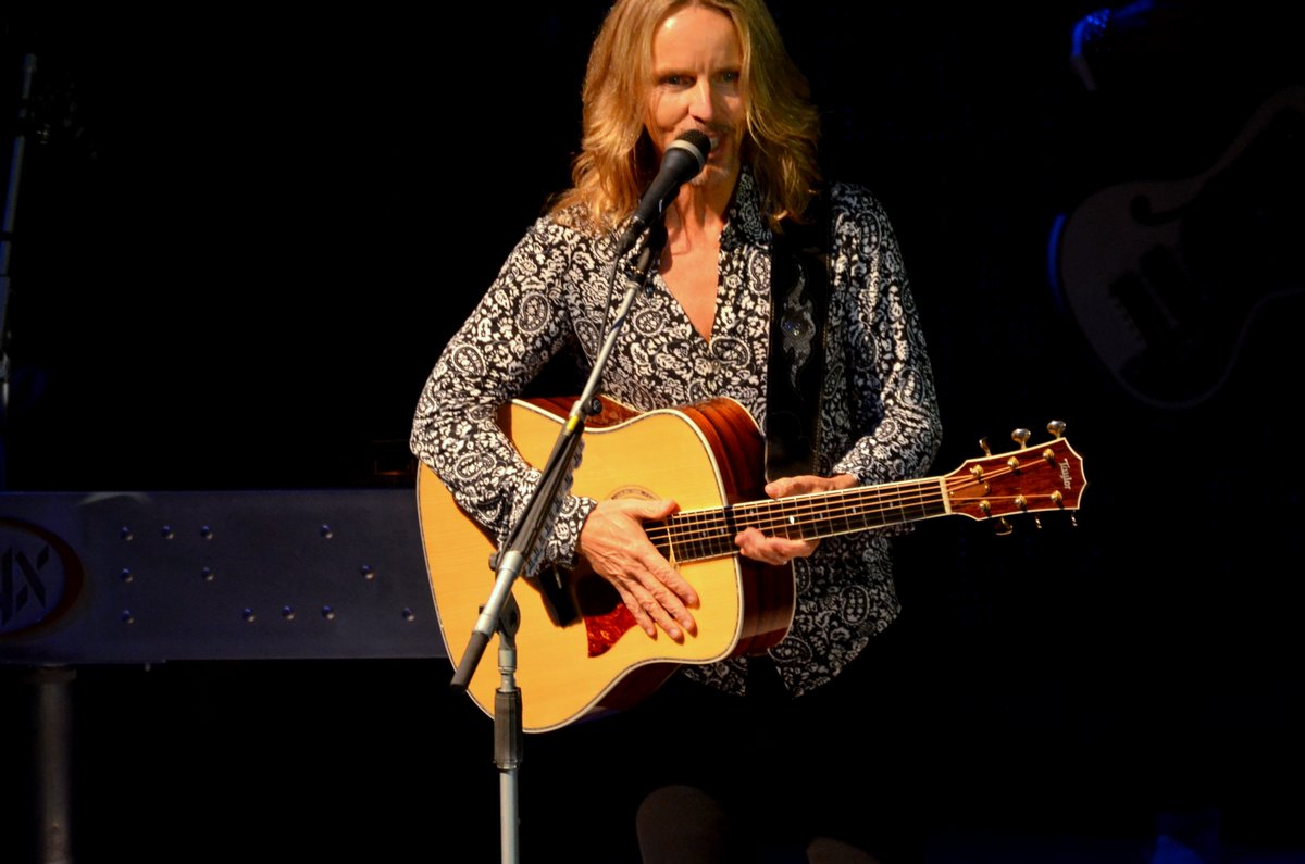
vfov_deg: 3.0
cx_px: 652
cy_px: 432
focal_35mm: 450
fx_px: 16280
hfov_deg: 4.6
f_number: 5.6
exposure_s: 1/125
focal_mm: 300
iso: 1600
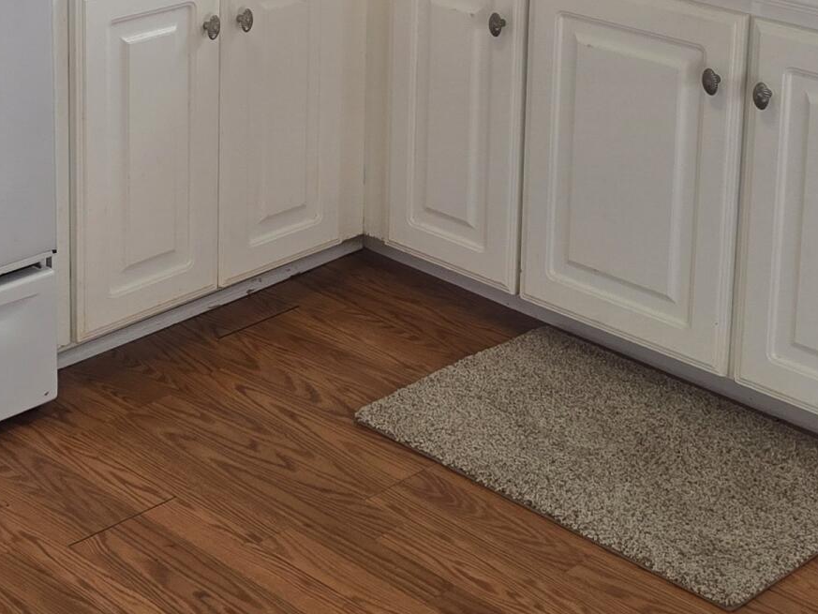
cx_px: 288
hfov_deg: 24.6
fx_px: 1867
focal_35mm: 79
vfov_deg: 18.0
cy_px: -56
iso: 80
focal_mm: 6.3
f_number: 1.7
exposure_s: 1/120
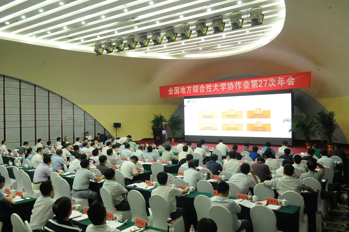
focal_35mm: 30
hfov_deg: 62.0
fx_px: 290
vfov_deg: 43.5
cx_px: 174
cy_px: 116
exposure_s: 1/50
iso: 1600
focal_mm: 20
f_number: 4.5
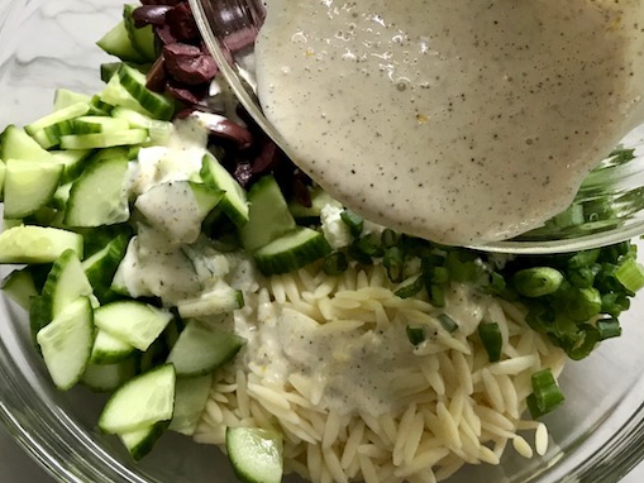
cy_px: 167
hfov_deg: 42.9
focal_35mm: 44
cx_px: 347
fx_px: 819
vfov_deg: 32.7
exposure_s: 1/30
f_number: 1.8
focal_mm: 3.99
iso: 40
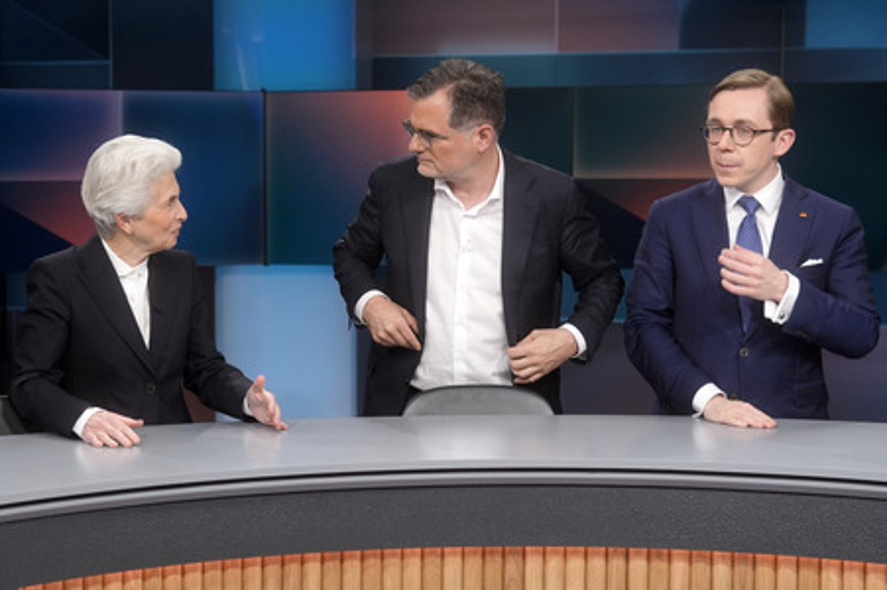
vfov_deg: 29.8
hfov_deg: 43.6
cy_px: 295
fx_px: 1108
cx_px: 444
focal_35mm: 45
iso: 640
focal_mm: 30
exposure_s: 1/250
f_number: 2.2
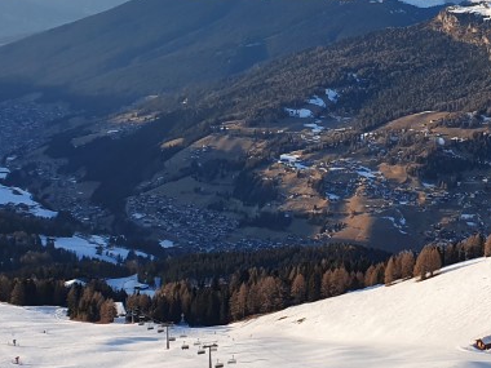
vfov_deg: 21.0
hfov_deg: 25.8
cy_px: 150
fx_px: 993
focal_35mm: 70
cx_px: 530
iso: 50
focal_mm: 4.32
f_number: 2.4
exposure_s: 1/972
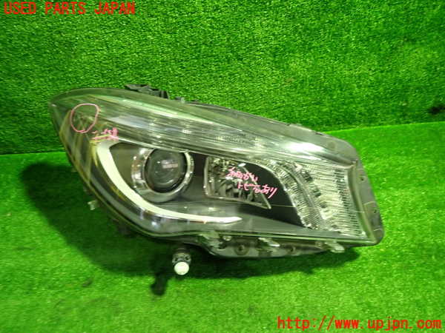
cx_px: 222
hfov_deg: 69.4
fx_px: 321
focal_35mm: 25
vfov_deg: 54.9
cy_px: 166
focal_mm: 4.5
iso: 320
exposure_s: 1/30
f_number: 2
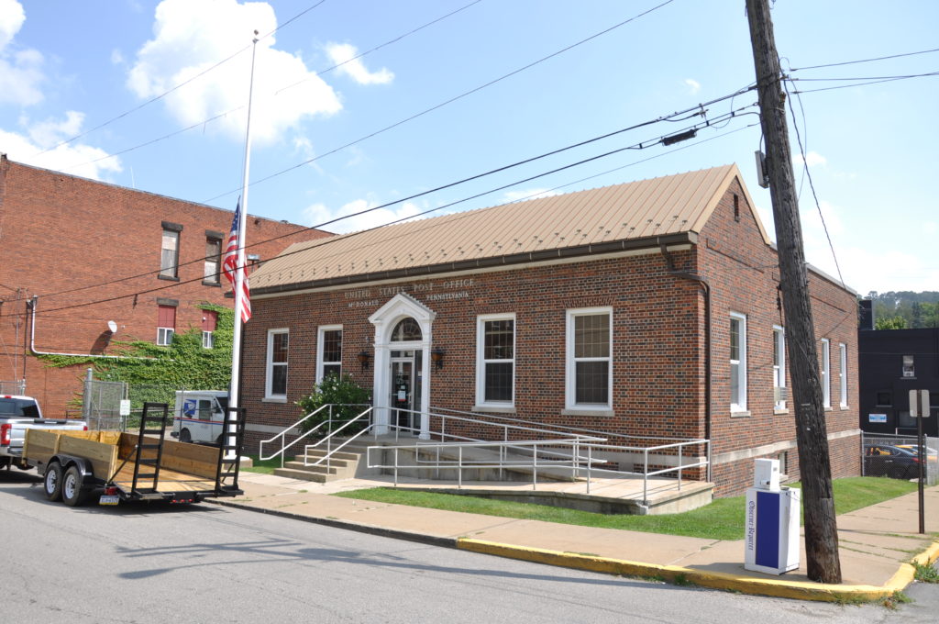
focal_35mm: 27
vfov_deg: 47.8
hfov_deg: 67.4
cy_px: 312
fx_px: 703
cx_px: 470
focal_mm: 18
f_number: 8
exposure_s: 1/250
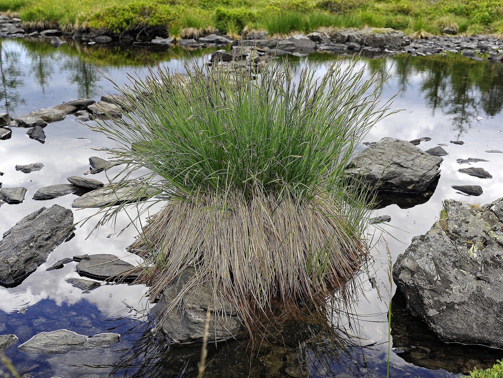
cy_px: 189
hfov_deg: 49.0
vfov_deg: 37.7
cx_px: 239
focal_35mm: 38
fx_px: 552
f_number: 8
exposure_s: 1/160
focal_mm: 35
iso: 200
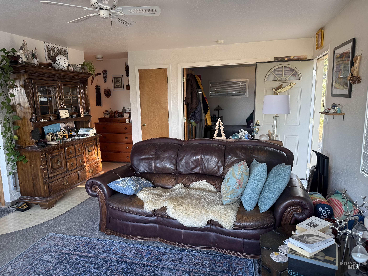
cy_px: 138
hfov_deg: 71.6
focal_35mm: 24
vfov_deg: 56.8
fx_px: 255
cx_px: 184
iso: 200
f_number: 1.78
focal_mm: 6.76
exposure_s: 1/89
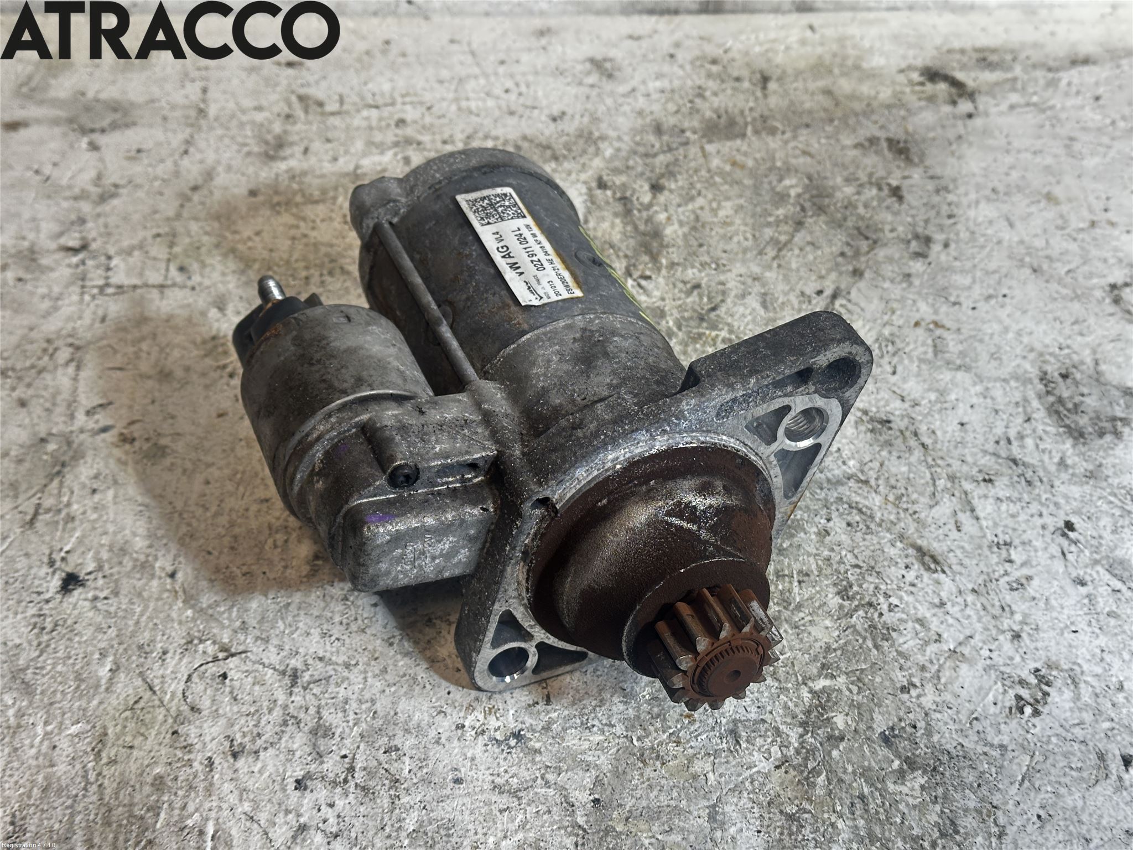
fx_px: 1571
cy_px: 425
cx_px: 566
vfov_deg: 30.3
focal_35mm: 48
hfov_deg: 39.7
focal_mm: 6.86
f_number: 1.78
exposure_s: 1/50
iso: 125
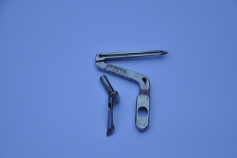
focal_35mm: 175
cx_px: 123
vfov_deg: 7.9
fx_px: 1149
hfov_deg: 11.8
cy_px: 84
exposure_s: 1/500
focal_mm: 105
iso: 200
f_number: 5.6
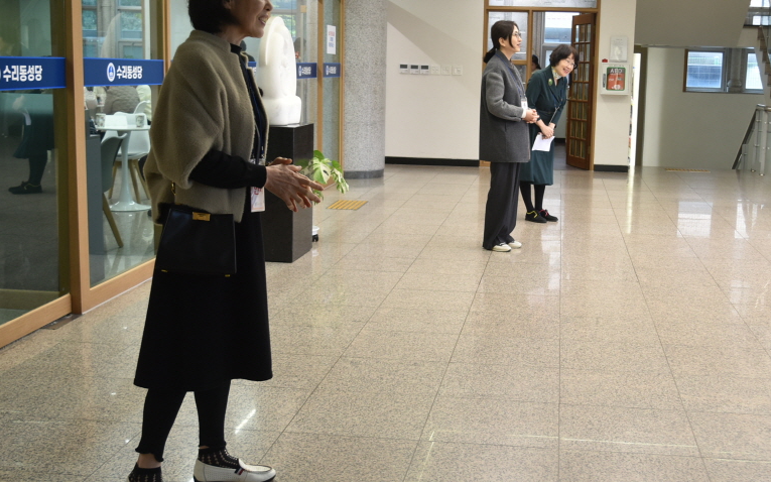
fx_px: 1009
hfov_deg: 41.6
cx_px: 470
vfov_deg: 26.9
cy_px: 232
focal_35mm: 48
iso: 400
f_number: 4.5
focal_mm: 24
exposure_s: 1/80
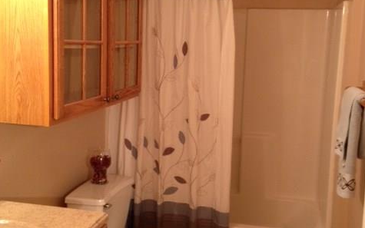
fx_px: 497
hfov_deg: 40.3
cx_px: 183
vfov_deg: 25.8
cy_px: 106
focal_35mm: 50
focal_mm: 4.28
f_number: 2.4
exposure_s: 1/20
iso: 200
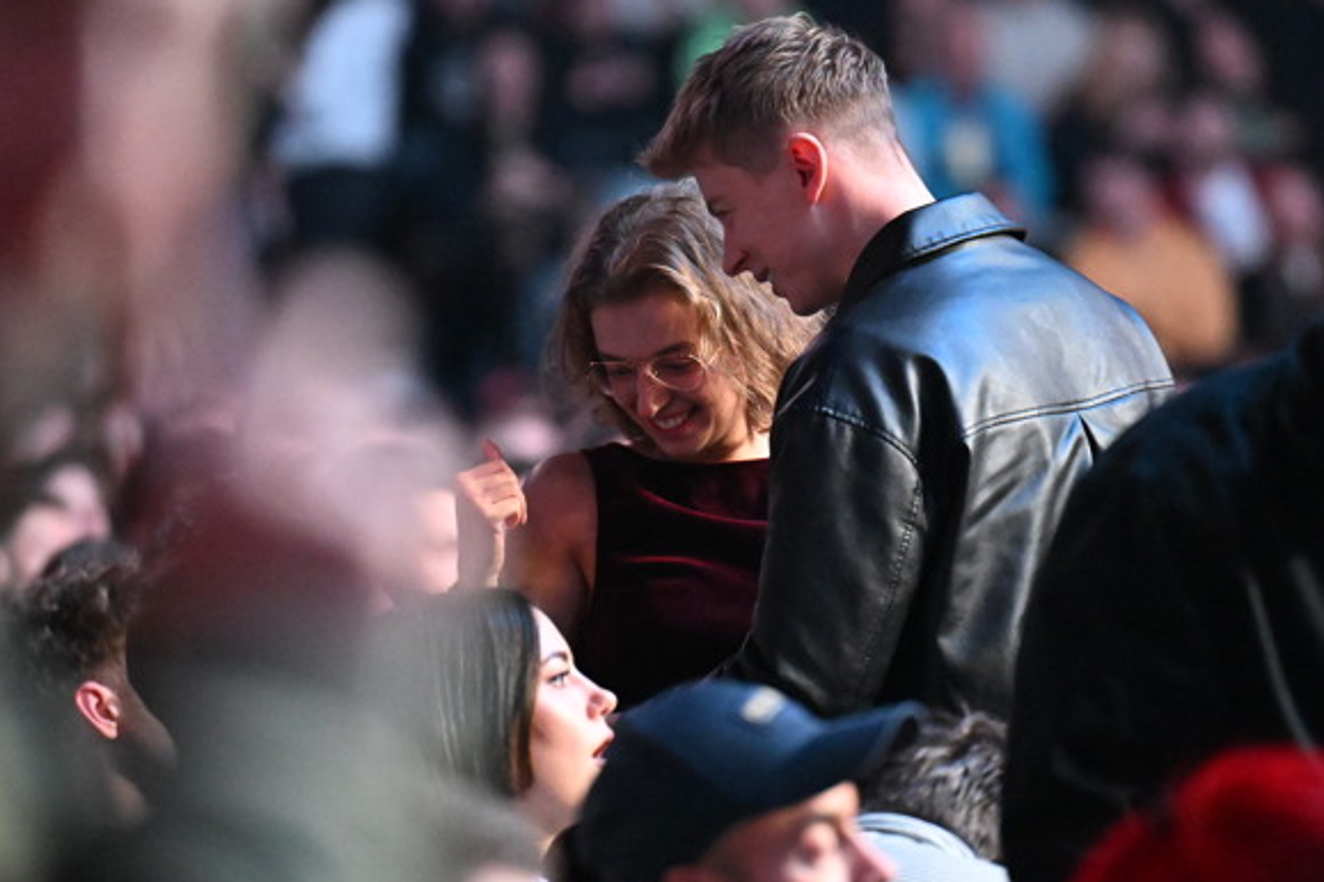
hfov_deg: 5.8
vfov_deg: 3.8
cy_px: 371
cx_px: 715
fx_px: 13162
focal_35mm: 358
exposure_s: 1/320
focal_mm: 200
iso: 10000
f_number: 2.8
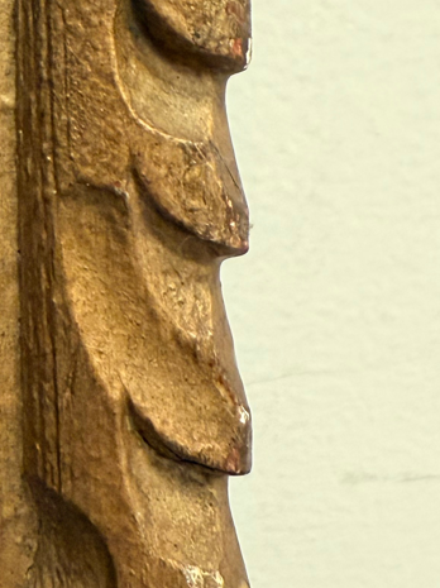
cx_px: -120
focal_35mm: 62
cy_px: 119
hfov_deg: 21.5
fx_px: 1052
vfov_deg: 30.5
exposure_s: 1/60
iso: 500
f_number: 2.2
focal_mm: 2.22
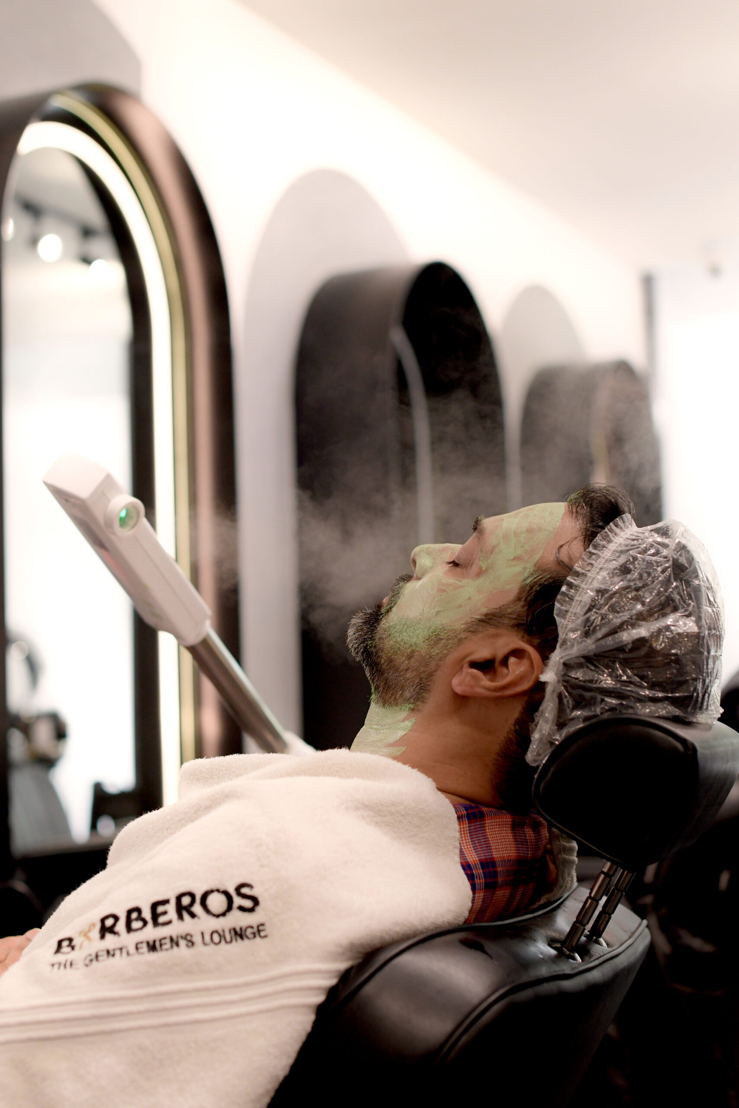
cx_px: 370
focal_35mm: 85
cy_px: 554
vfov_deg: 23.9
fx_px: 2617
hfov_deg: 16.1
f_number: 1.8
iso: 640
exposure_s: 1/250
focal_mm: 85
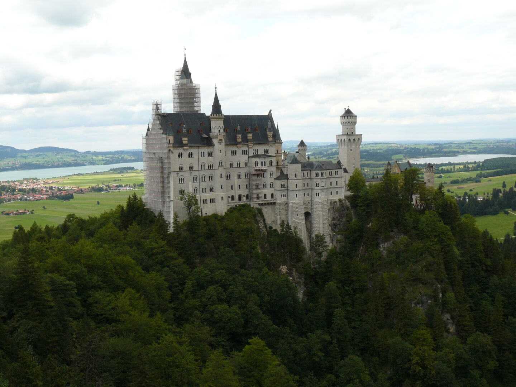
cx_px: 258
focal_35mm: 40
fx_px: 596
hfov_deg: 46.8
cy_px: 194
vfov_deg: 36.0
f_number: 5.6
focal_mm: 6.6
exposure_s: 1/200
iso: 100
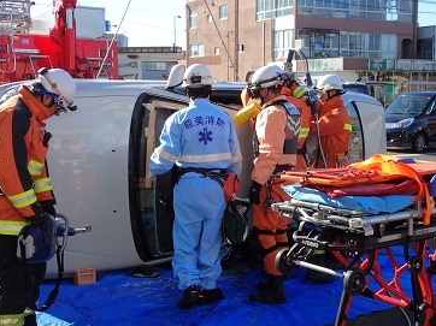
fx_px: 629
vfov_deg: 29.1
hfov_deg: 38.2
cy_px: 165
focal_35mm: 50
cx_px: 219
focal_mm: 8.99
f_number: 4.5
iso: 100
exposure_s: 1/320
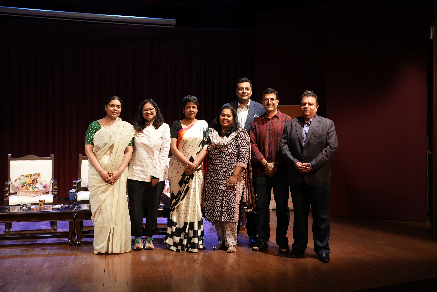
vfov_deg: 34.3
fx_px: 474
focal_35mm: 39
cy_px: 146
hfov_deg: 49.5
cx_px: 218
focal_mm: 39
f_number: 6.3
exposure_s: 1/50
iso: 2000
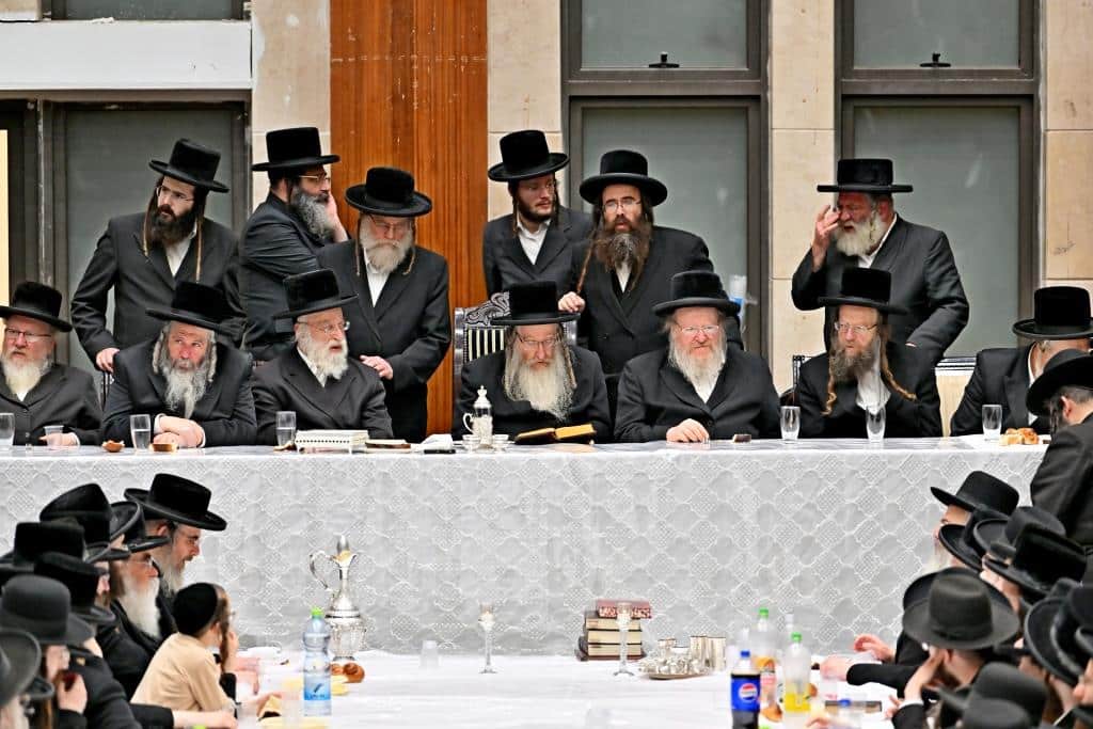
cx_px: 546
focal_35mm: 200
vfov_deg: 6.9
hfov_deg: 10.3
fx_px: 6073
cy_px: 364
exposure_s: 1/250
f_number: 2.8
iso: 640
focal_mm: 200
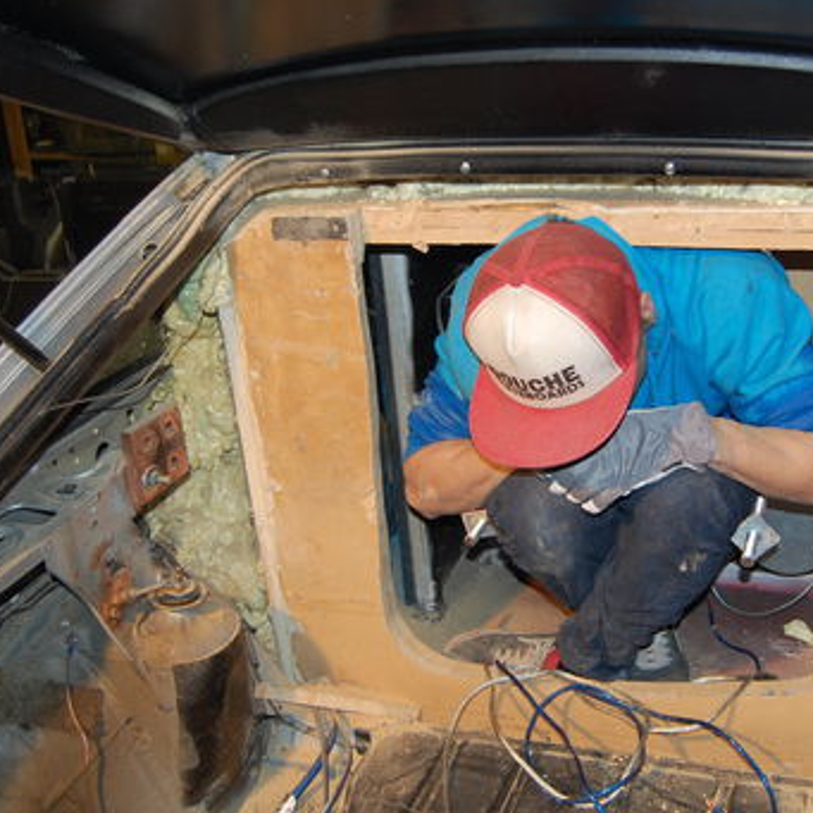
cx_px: 556
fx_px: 1143
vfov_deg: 39.1
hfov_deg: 38.6
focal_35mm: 43
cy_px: 367
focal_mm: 18
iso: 400
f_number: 3.5
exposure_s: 1/60
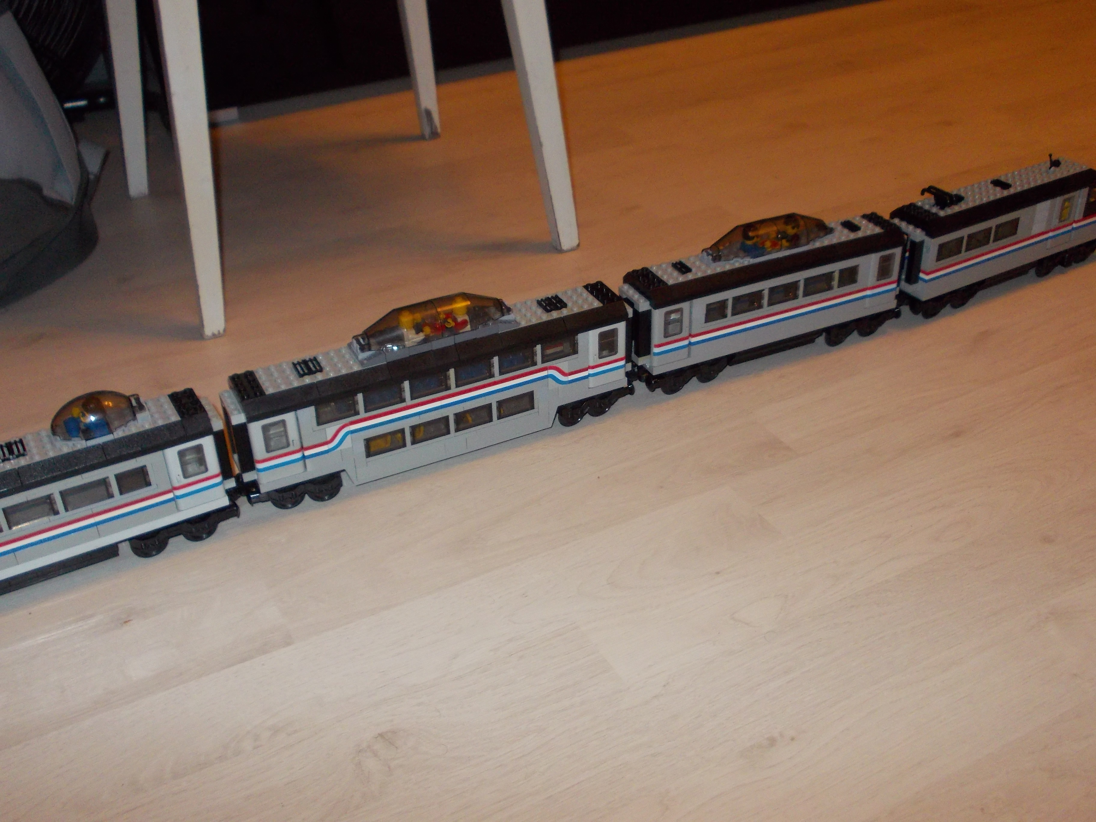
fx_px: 1203
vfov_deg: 37.7
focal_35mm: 38
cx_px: 548
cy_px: 411
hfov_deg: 49.0
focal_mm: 5.3
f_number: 3.1
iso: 200
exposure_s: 1/30
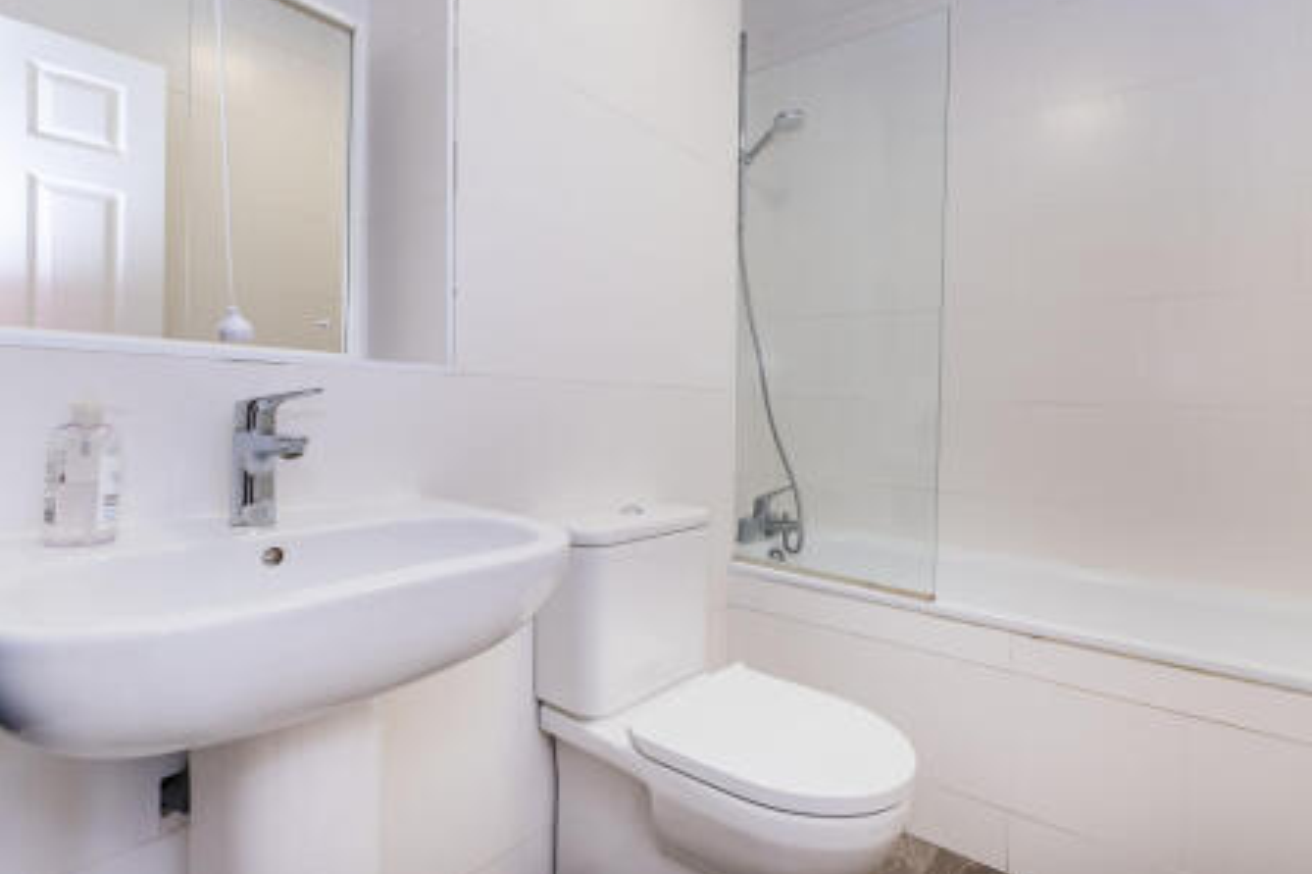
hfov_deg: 96.6
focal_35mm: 16
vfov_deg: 73.7
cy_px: 419
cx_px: 697
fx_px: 583
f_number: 6.4
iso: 400
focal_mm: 10
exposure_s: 1/40
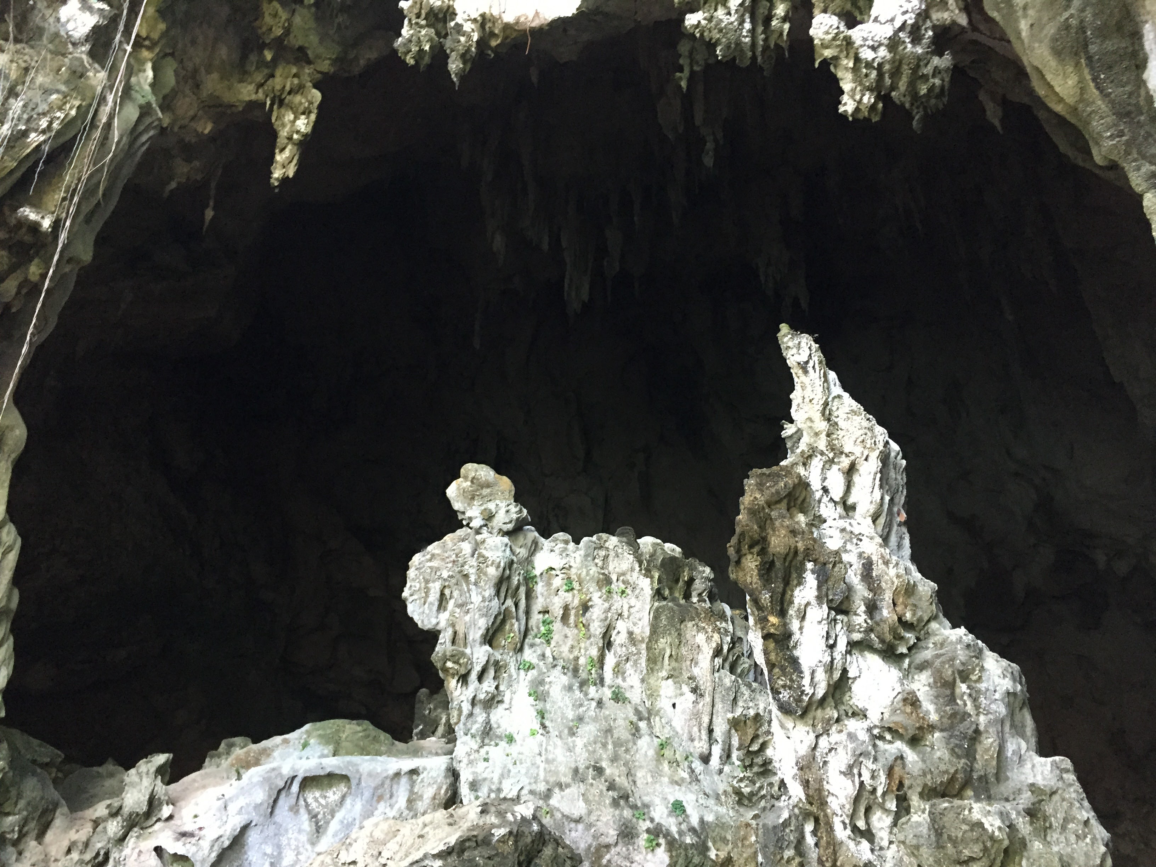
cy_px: 434
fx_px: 968
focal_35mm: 29
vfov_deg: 48.2
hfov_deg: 61.7
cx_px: 578
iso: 250
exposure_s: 1/30
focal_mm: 4.15
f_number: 2.2
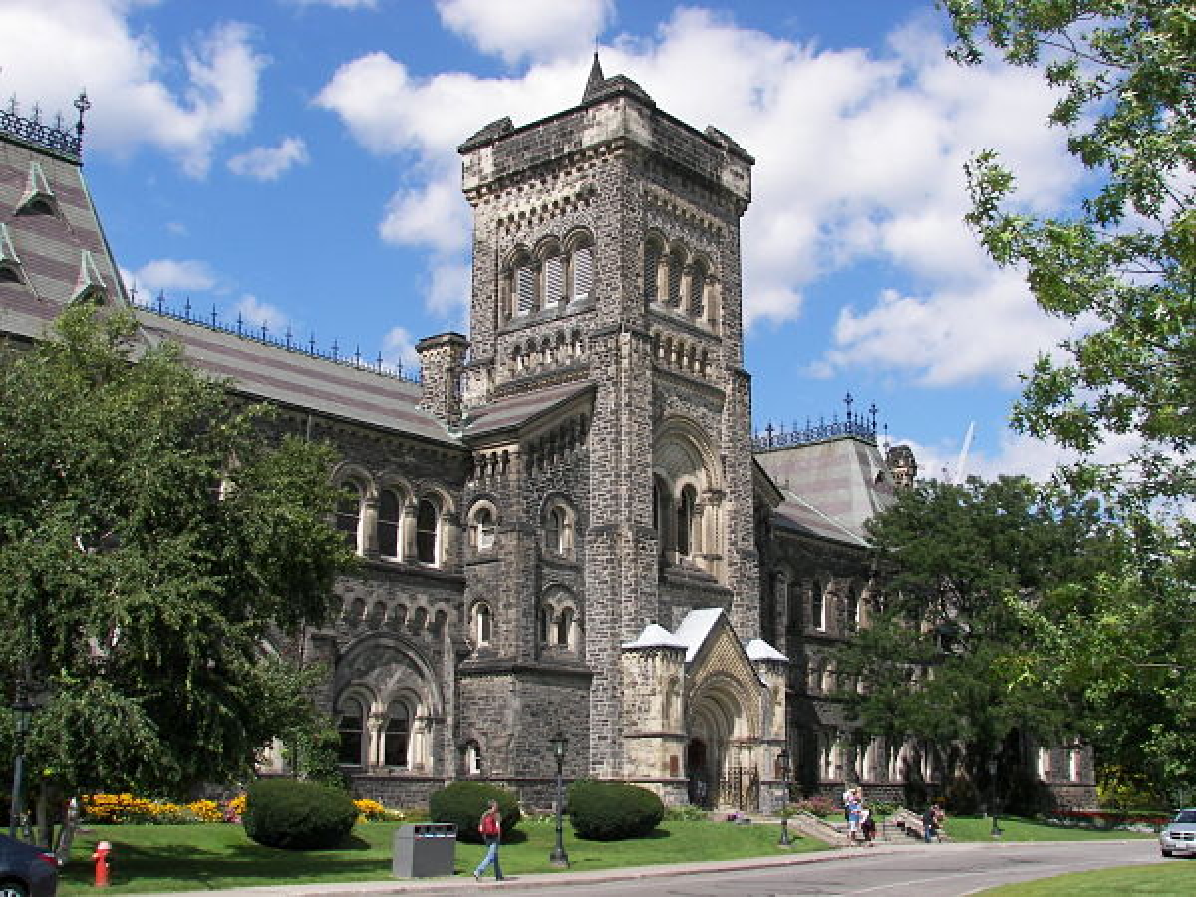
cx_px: 598
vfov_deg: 32.9
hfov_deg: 42.9
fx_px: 1520
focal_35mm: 44
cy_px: 448
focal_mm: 7.3
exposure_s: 1/500
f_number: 4
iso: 50
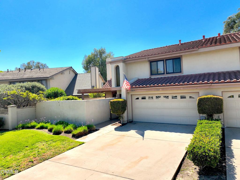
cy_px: 90
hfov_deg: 71.6
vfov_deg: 56.8
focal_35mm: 24
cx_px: 120
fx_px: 166
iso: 100
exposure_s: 1/2000
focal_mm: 12.29
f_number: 2.8
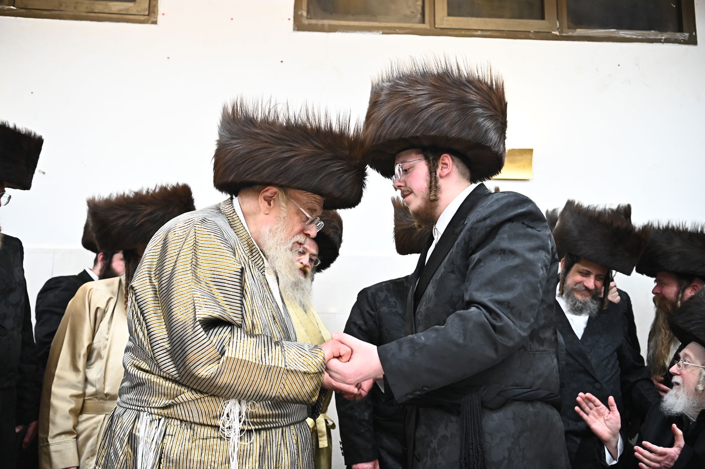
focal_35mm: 38
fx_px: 744
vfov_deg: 35.0
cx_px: 352
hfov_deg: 50.7
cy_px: 234
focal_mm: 38
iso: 2500
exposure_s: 1/200
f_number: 3.5
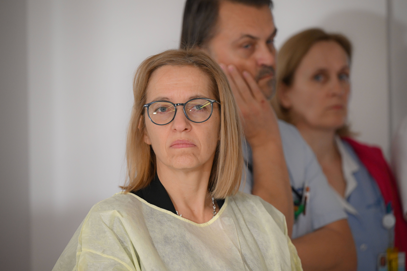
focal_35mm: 185
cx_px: 204
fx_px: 2091
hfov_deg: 11.1
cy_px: 136
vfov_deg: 7.4
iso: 3200
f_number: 3.5
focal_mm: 185
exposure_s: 1/160
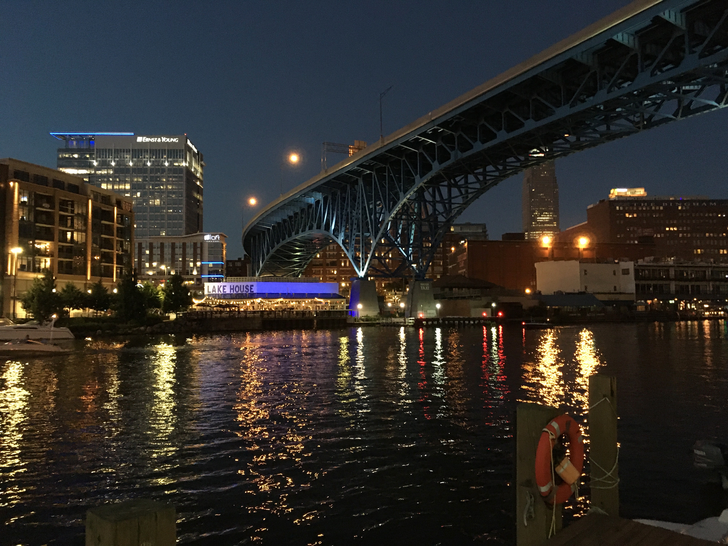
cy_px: 273
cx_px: 364
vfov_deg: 48.2
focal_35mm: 29
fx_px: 610
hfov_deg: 61.7
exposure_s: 1/15
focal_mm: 4.15
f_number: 2.2
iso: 500
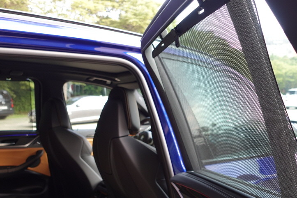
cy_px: 121
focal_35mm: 34
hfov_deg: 55.1
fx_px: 280
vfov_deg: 38.7
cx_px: 187
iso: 125
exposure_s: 1/50
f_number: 2.8
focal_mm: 9.4
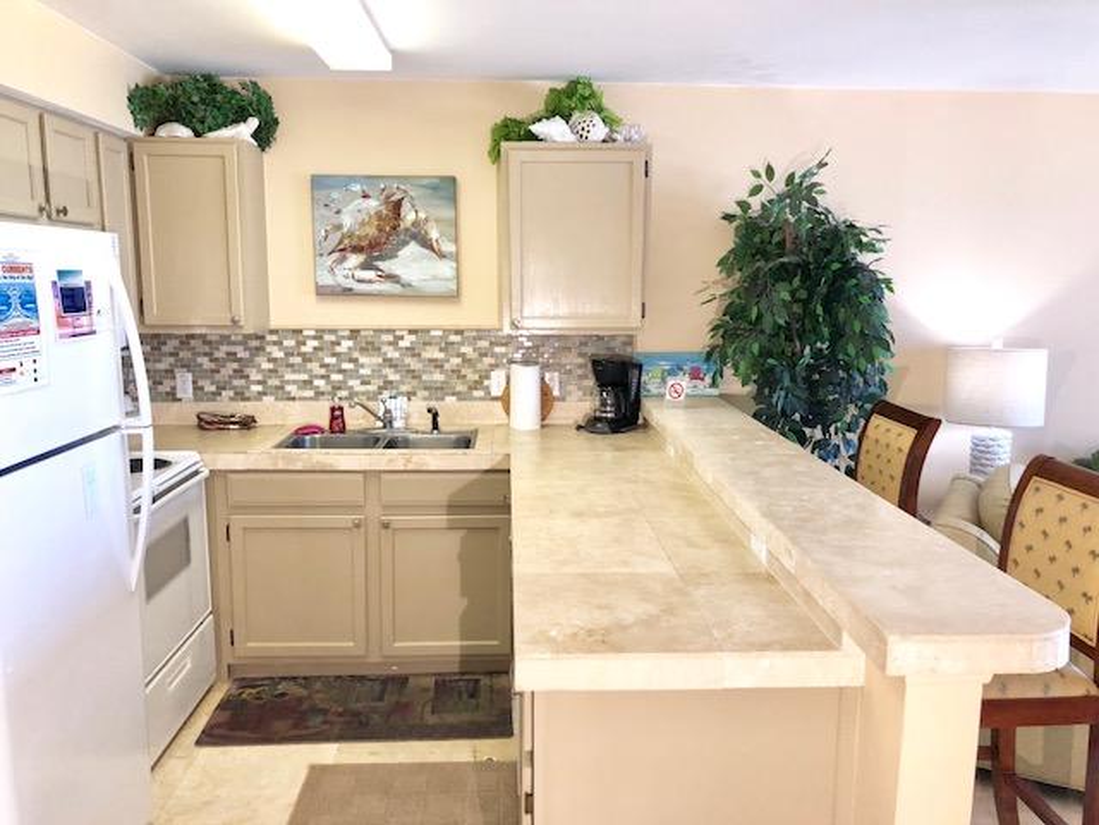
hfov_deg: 63.4
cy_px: 412
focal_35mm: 28
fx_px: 889
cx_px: 550
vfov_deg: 49.7
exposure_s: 1/120
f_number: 1.8
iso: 64
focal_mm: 4
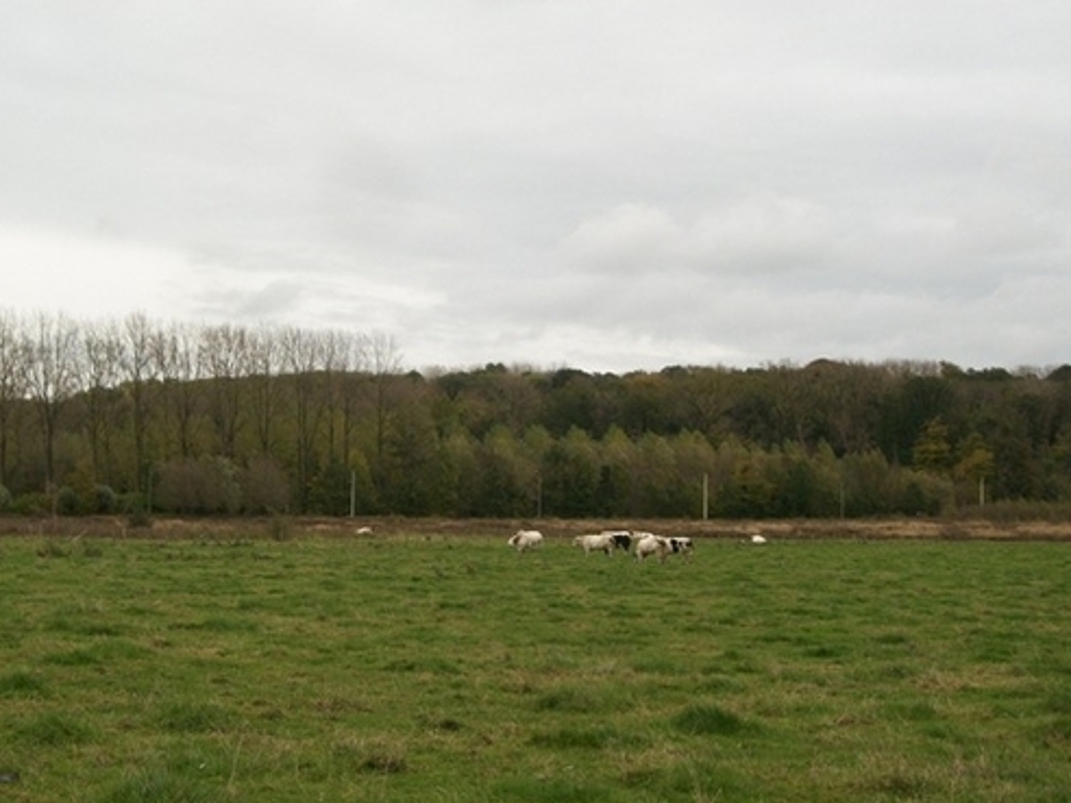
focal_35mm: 61
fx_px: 1887
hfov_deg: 31.6
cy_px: 440
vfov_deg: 24.0
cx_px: 459
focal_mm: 8.8
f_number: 3.6
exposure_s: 1/250
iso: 80
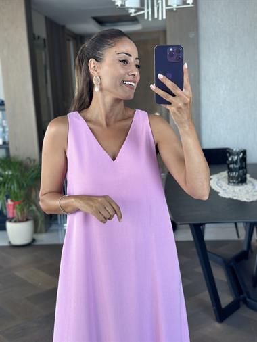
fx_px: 475
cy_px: 171
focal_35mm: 48
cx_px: 128
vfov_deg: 39.6
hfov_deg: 30.3
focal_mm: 6.86
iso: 125
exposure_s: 1/75
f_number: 1.78
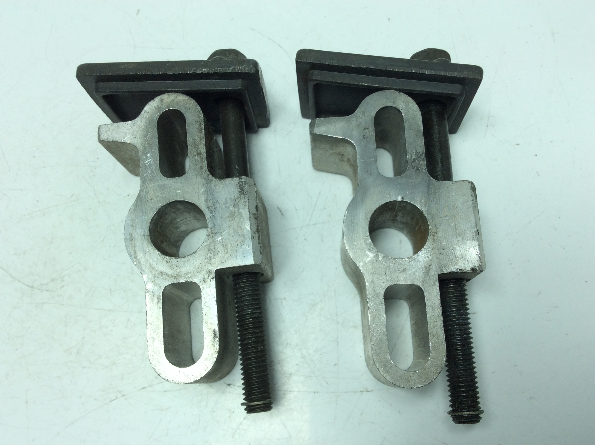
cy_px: 222
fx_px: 549
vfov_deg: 44.1
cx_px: 298
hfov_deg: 56.9
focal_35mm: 32
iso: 32
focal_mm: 3.3
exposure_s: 1/411
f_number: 2.4
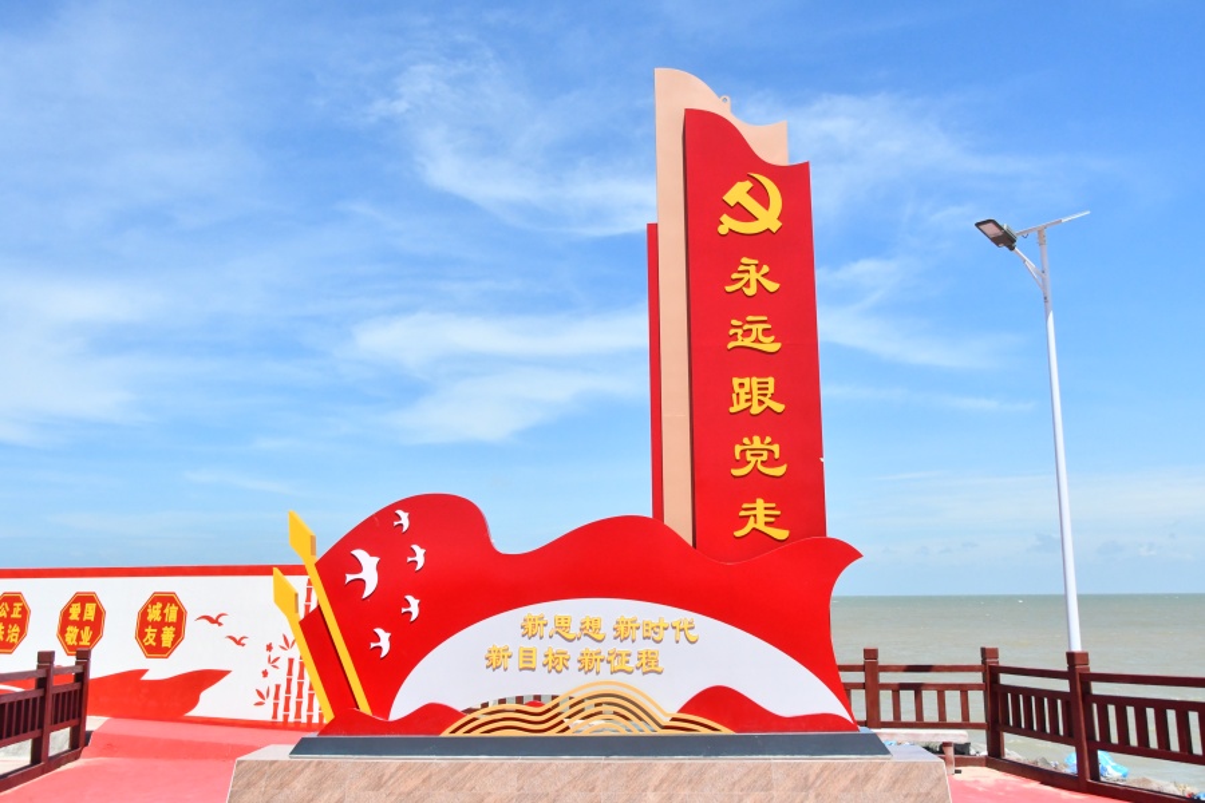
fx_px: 1104
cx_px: 602
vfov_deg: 40.0
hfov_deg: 57.2
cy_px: 402
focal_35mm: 33
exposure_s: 1/6400
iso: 2000
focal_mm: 22
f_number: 9
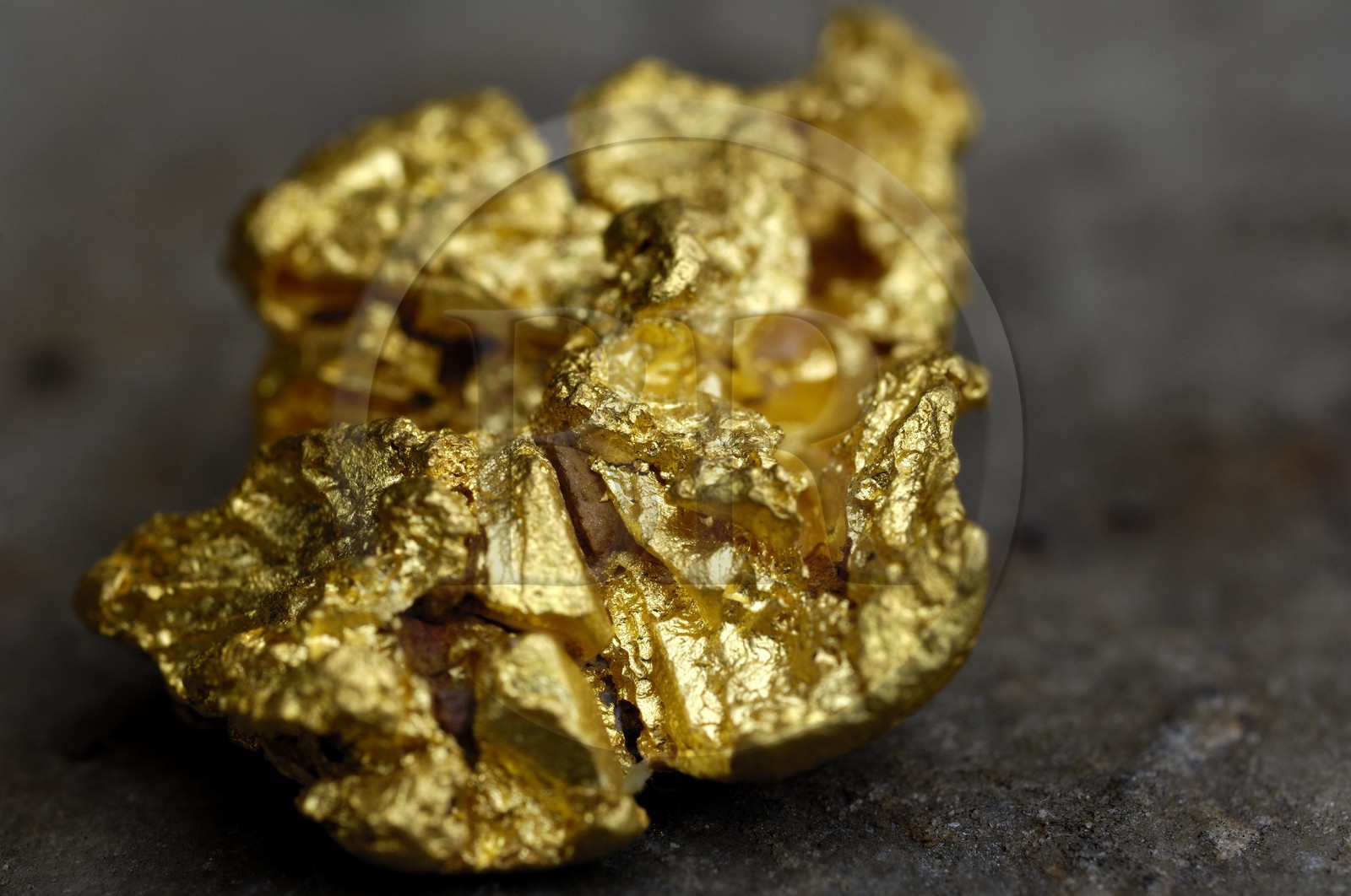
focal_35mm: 90
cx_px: 676
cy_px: 448
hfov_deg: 22.7
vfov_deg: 15.1
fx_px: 3373
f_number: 13
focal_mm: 60
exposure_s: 1/80
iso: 100
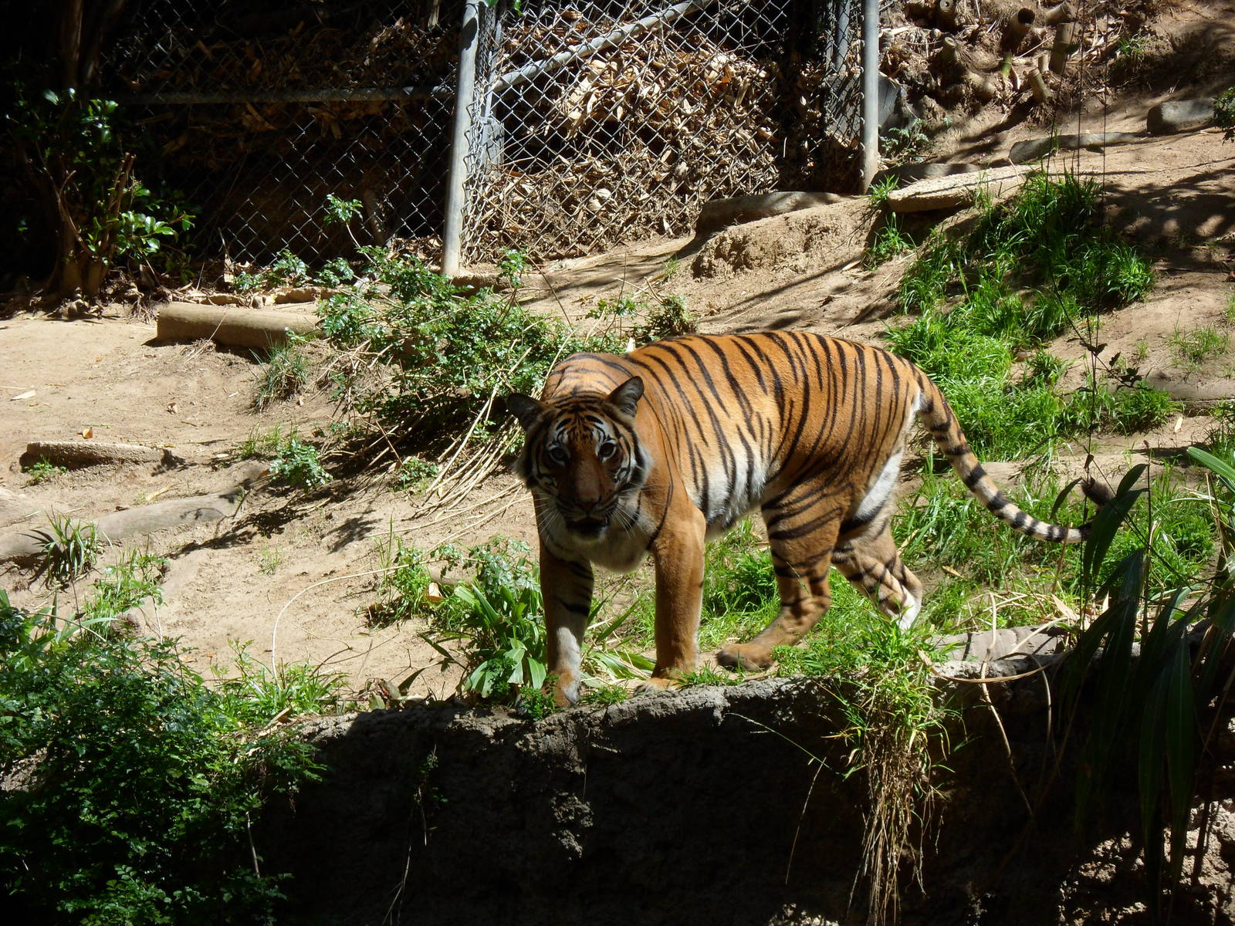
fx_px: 5780
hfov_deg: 12.2
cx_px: 618
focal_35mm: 162
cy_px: 463
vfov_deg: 9.2
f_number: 5.5
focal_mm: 28.7
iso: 80
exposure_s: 1/250
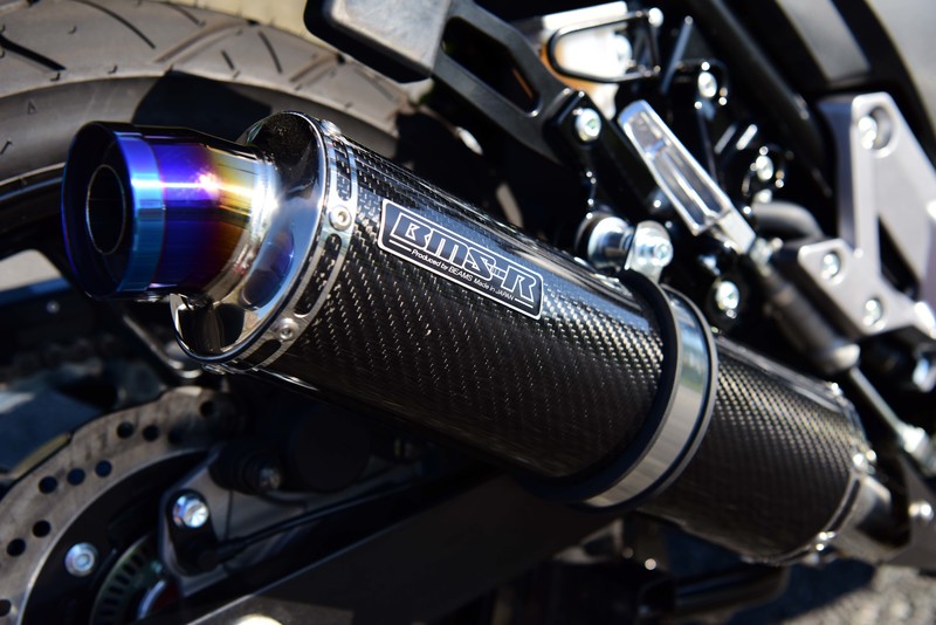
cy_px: 312
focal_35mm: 50
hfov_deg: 39.6
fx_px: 1300
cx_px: 468
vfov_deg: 27.0
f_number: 5.6
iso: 320
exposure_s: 1/800
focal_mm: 50
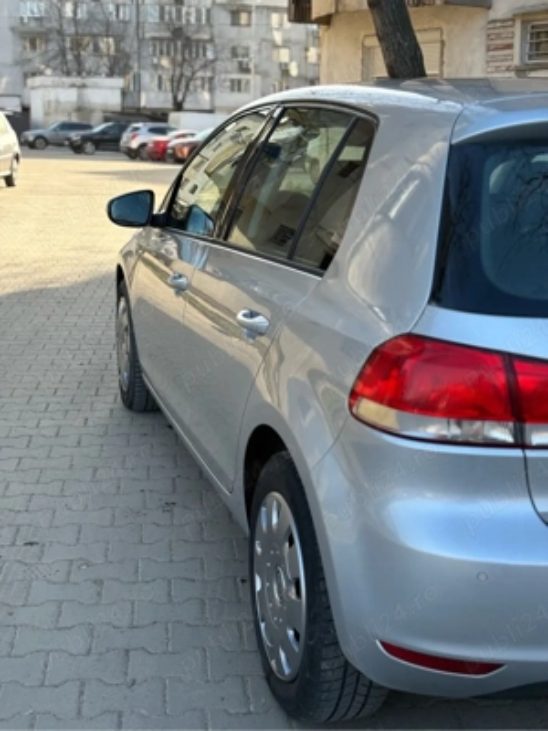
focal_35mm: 52
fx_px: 1098
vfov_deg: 36.8
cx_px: 274
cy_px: 366
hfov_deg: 28.0
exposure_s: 1/840
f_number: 1.6
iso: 32
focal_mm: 5.96
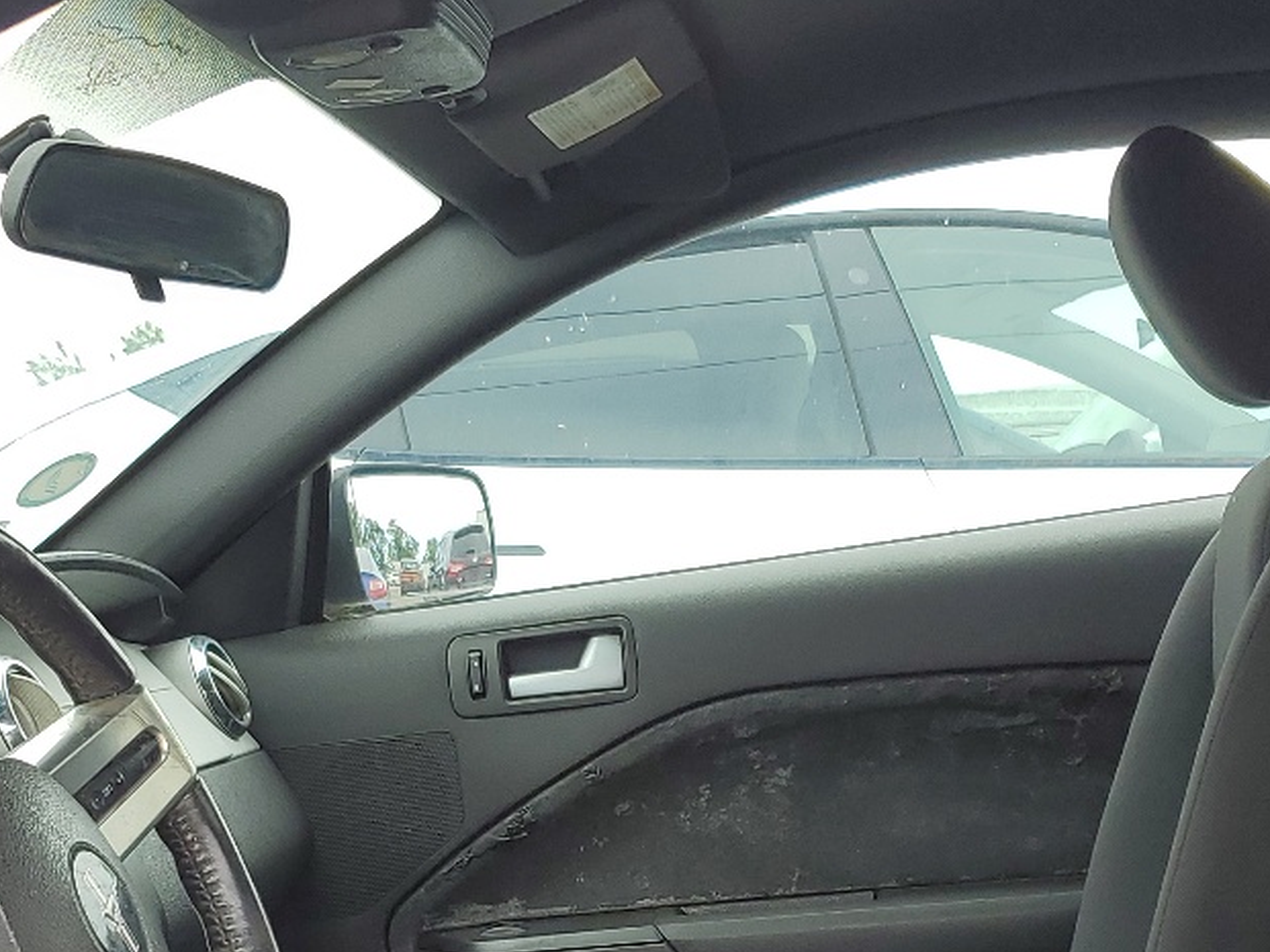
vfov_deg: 21.0
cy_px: 1017
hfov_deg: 29.0
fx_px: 2459
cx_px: 616
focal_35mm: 67
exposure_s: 1/588
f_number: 1.5
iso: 50
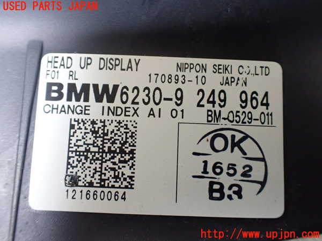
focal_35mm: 30
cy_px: 120
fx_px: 279
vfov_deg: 46.8
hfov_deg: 60.0
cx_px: 161
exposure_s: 1/125
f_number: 2.3
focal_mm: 5.4
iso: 800
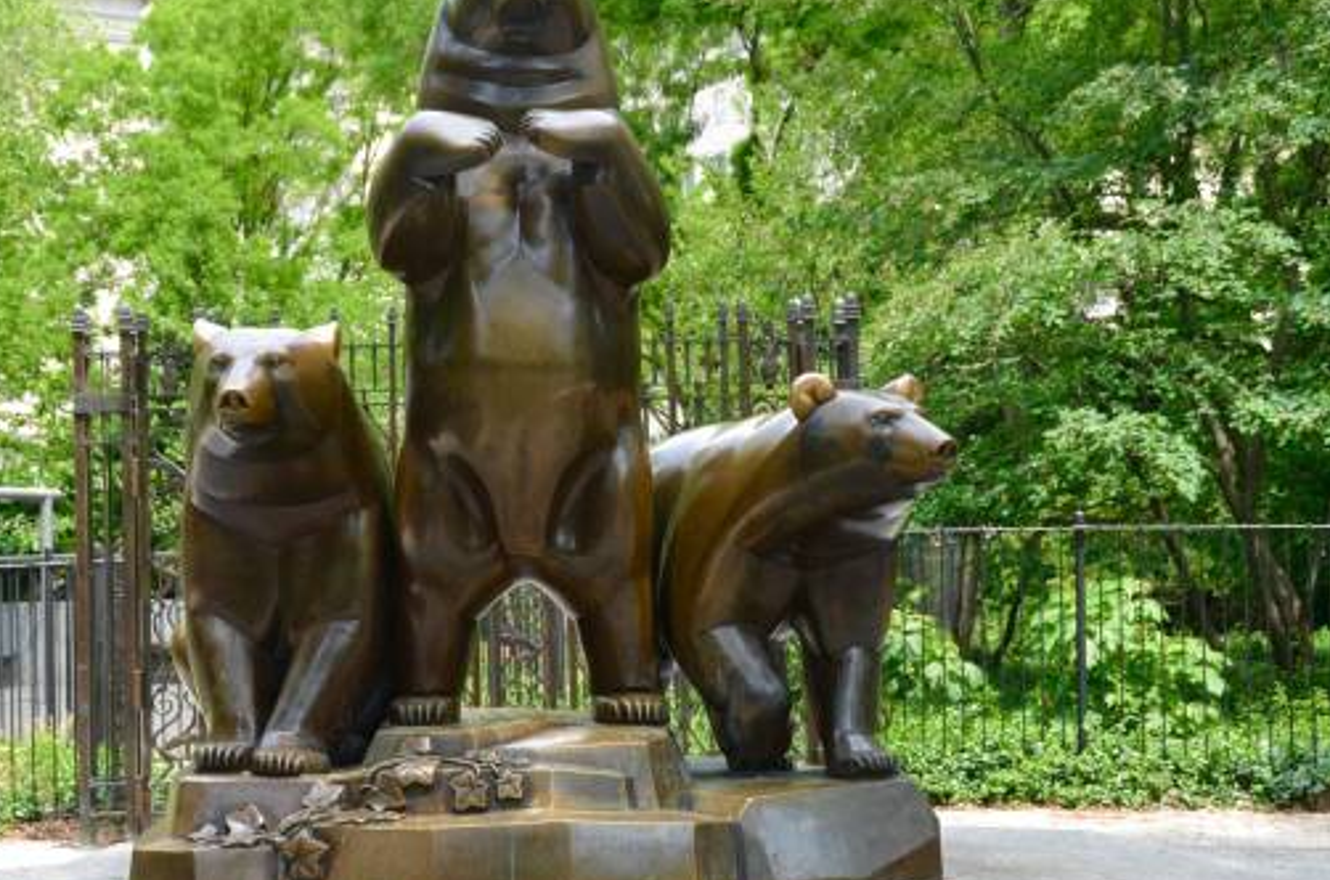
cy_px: 429
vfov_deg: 25.5
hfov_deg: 37.7
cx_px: 548
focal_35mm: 53
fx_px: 1940
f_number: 5.6
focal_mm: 27
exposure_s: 1/125
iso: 200
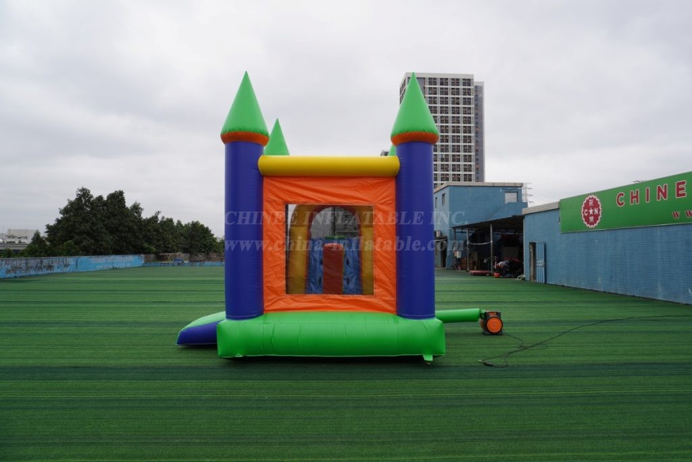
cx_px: 346
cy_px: 231
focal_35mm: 24
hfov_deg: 73.7
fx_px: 461
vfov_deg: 53.1
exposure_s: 1/125
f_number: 7.1
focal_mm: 16
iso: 100
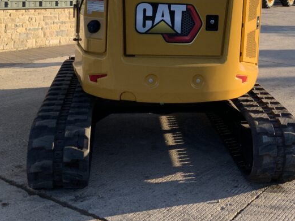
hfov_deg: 33.4
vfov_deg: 24.8
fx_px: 486
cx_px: 206
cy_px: 16
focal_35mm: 57
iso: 16
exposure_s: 1/683
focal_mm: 3
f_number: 1.8
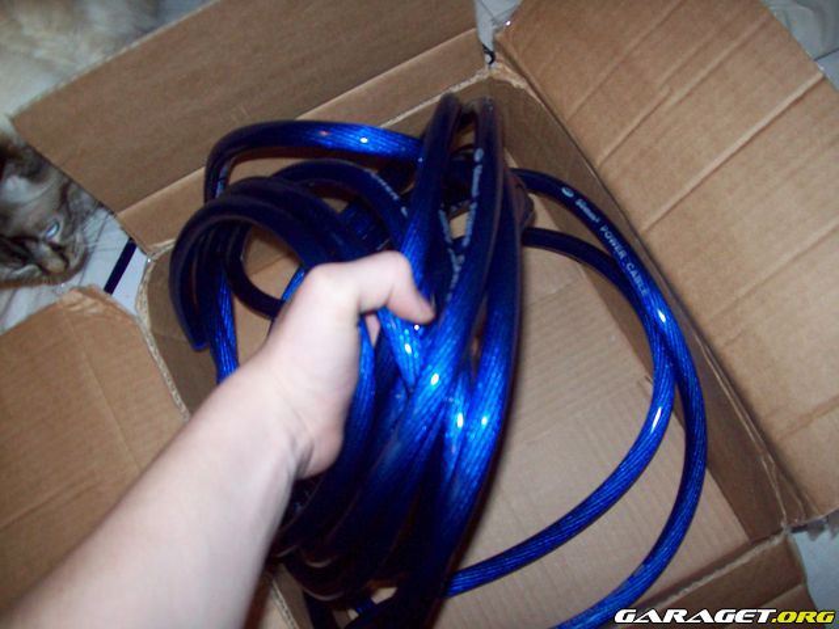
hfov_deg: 51.4
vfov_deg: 39.7
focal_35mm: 36
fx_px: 873
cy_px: 314
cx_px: 420
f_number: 2.7
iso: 200
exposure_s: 1/64
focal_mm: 6
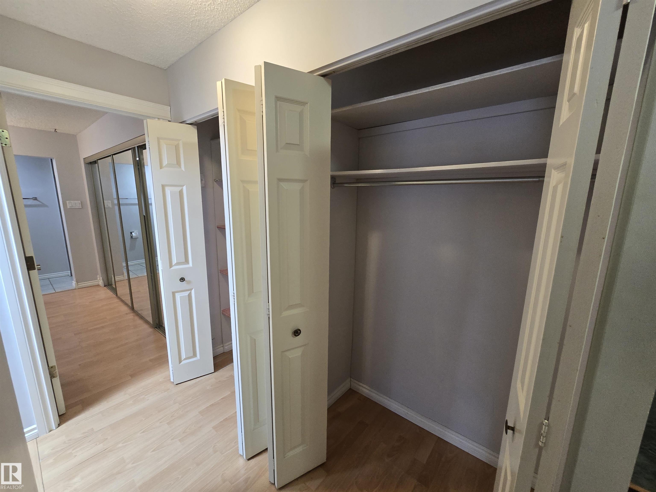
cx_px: 328
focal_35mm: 13
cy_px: 246
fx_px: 246
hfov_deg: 106.2
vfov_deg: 89.9
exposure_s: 1/60
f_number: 2.2
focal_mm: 2.2
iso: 400
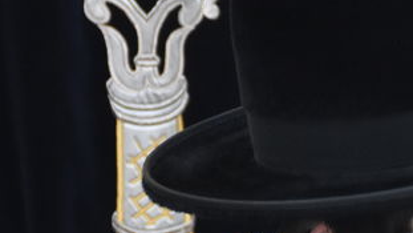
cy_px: 373
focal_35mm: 467
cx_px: 684
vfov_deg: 2.6
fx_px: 5115
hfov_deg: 4.6
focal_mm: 66
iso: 1600
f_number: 6.3
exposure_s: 1/100
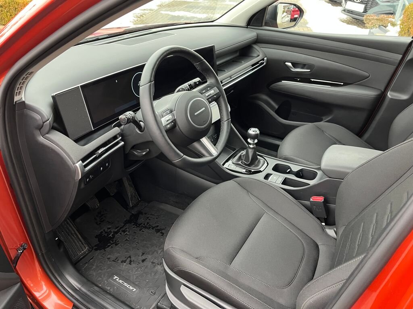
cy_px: 154
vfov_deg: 53.1
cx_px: 206
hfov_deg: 67.3
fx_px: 310
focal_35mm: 26
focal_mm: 5.1
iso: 250
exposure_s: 1/60
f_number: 1.6
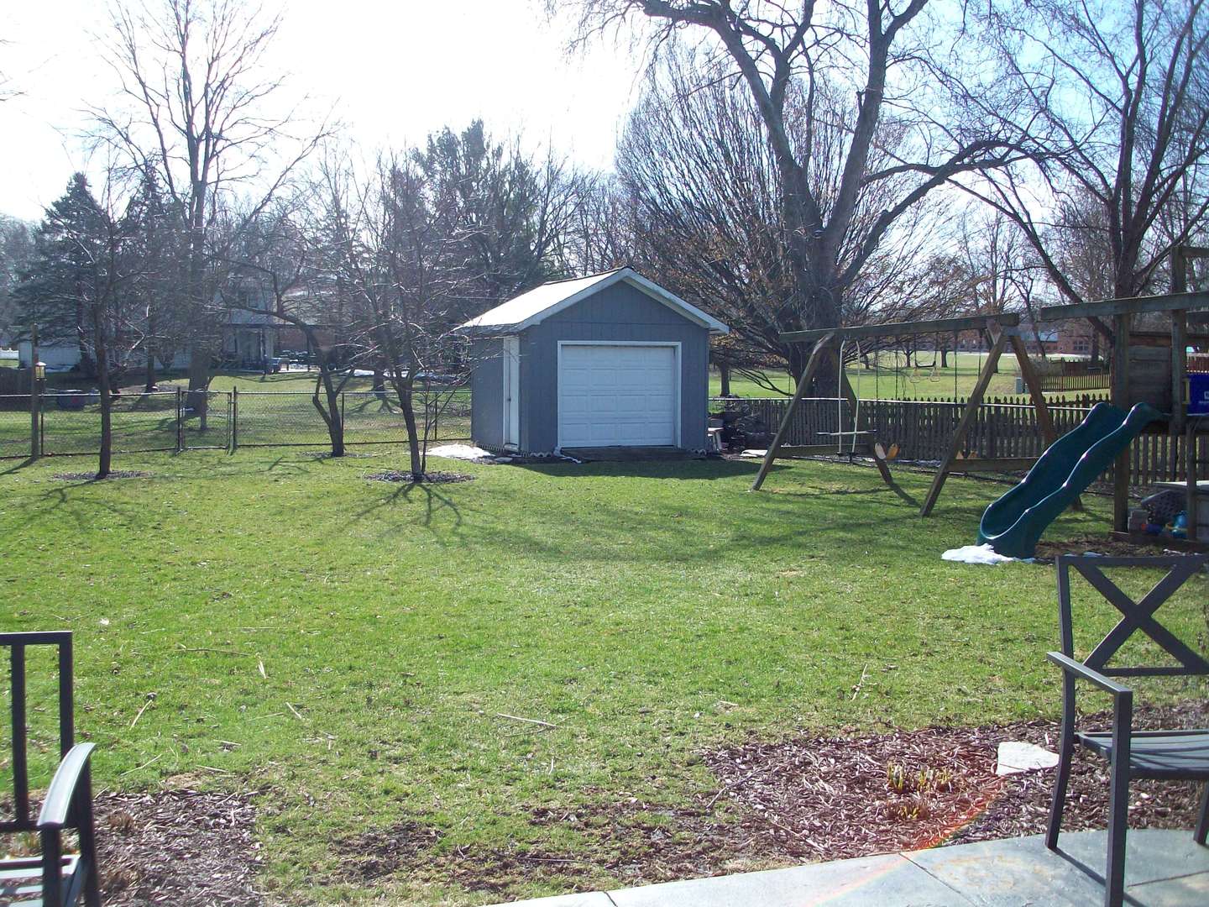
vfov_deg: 41.8
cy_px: 454
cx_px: 604
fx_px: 1187
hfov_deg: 54.0
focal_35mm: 34
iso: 80
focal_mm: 5.7
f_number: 2.8
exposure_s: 1/716
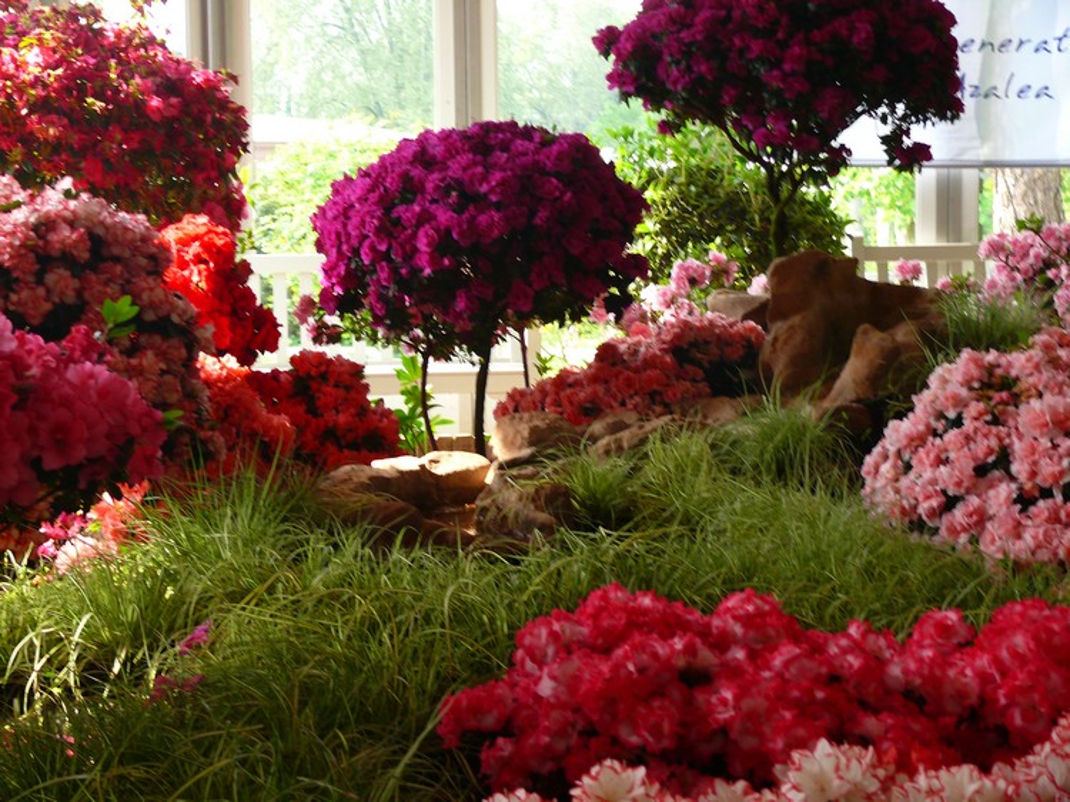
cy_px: 401
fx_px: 1978
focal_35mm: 64
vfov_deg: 22.9
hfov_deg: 30.3
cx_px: 535
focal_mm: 13.6
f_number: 3.2
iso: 200
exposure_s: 1/20
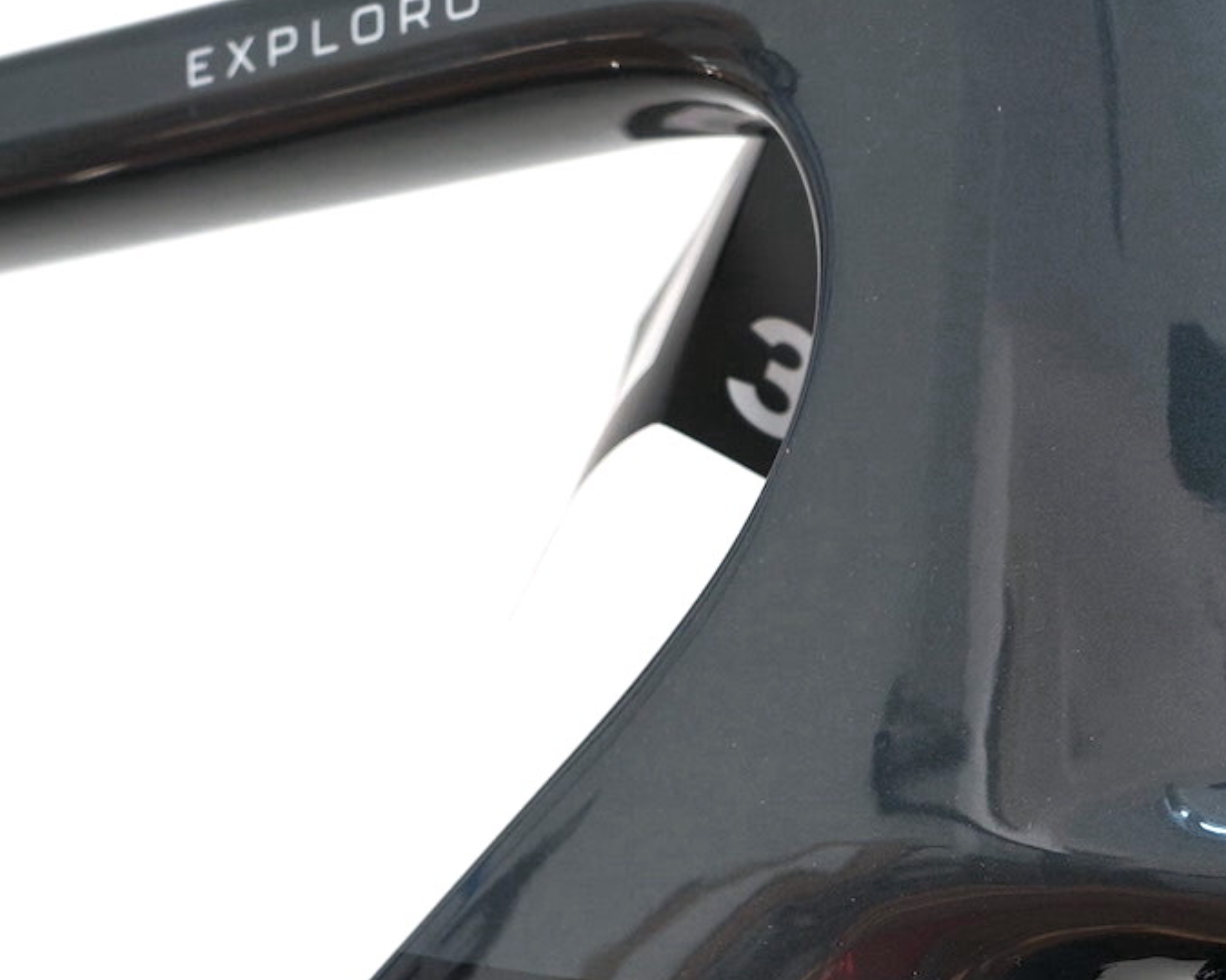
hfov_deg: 17.6
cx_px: 220
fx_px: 3919
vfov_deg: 14.0
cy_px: 1031
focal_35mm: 108
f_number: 5
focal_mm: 37
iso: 200
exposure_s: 1/60
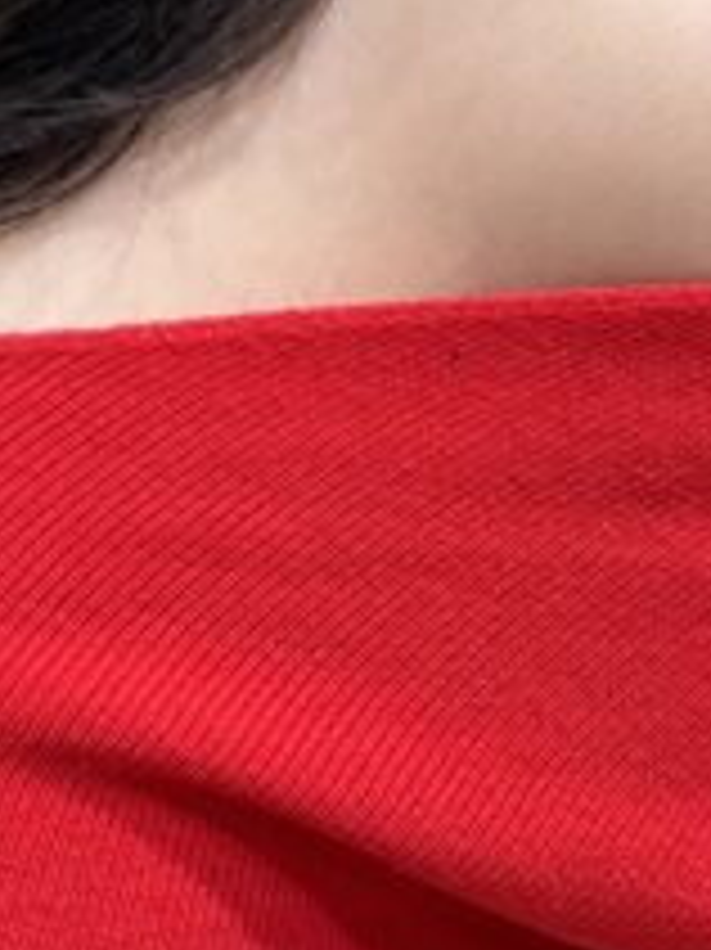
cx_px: -153
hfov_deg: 11.5
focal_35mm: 126
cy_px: -729
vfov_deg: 14.0
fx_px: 3454
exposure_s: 1/100
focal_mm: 5.1
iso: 80
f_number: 1.6
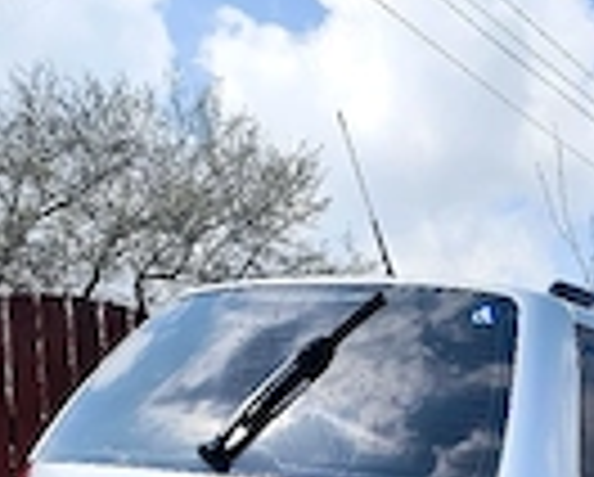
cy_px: 706
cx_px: 522
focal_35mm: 68
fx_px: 1197
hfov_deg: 27.0
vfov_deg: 19.7
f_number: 1.65
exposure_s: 1/1429
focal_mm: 6.14
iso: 50
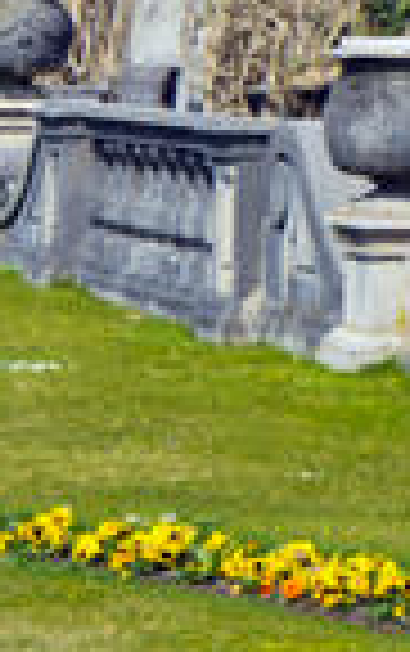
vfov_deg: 8.0
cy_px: 1003
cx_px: -1419
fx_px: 4599
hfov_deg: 4.5
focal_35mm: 258
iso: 100
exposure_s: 1/250
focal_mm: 28
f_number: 8
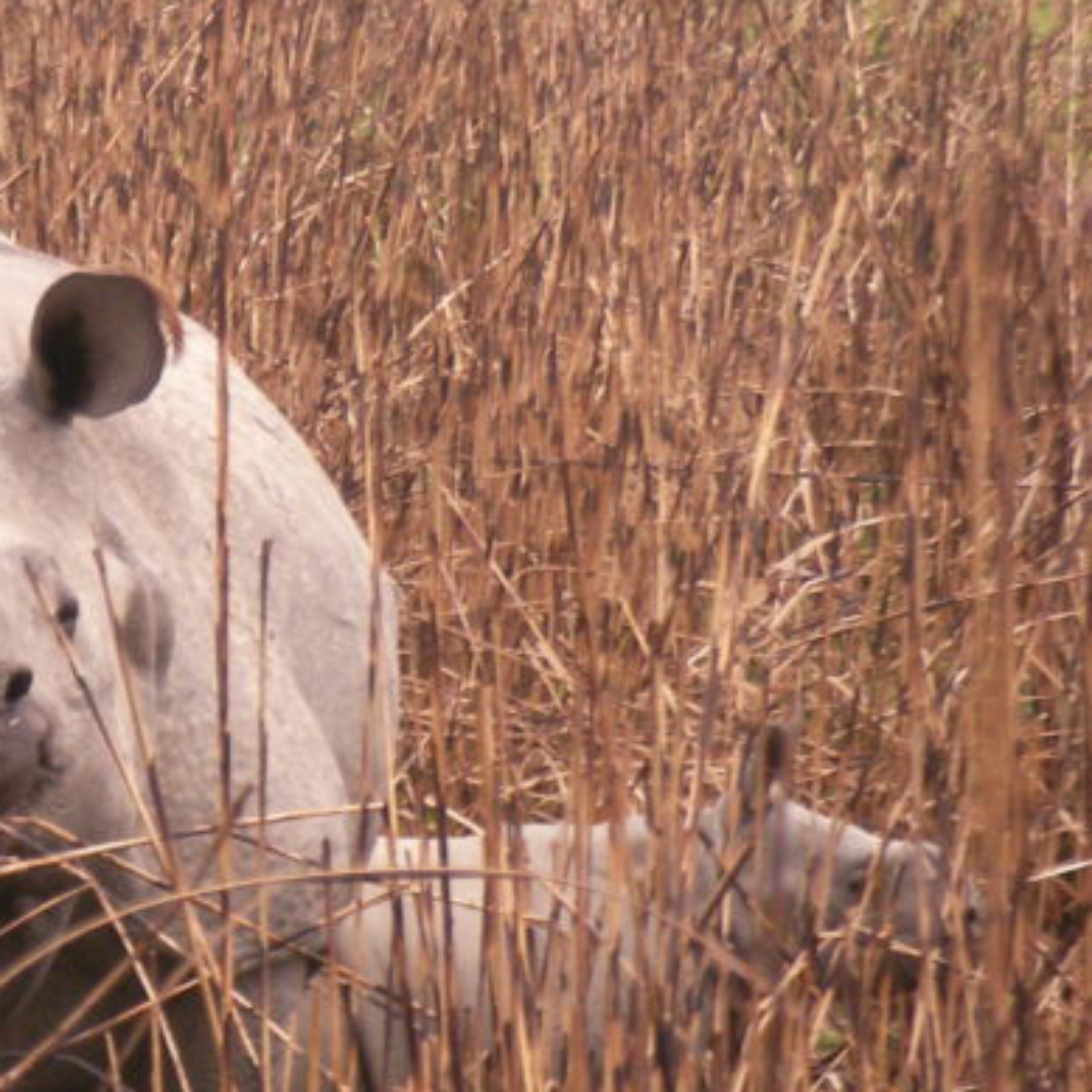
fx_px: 13848
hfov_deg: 4.5
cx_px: -32
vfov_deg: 4.5
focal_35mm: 388
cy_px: 466
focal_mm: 30.6
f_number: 4.7
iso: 100
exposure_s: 1/32.2
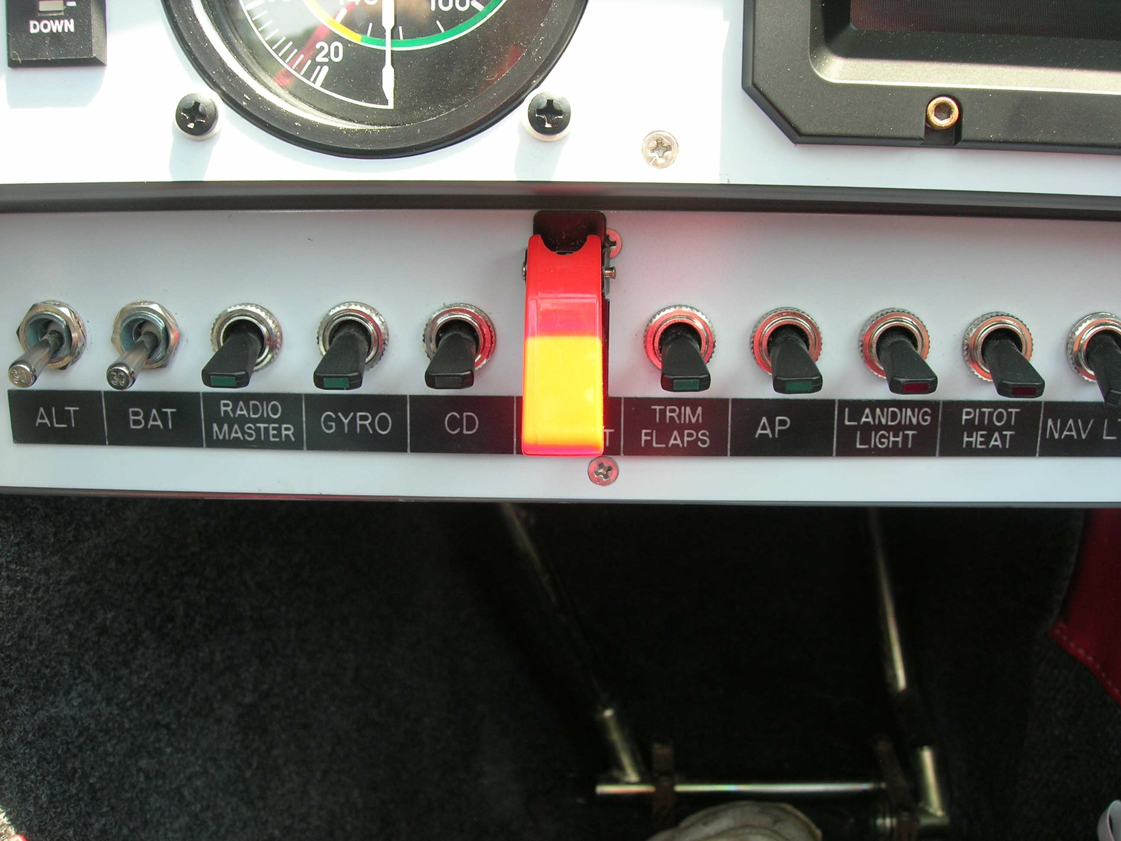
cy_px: 420
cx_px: 560
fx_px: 1231
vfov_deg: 37.7
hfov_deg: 49.0
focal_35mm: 38
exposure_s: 1/47.3
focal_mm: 7.8
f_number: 4.8
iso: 64
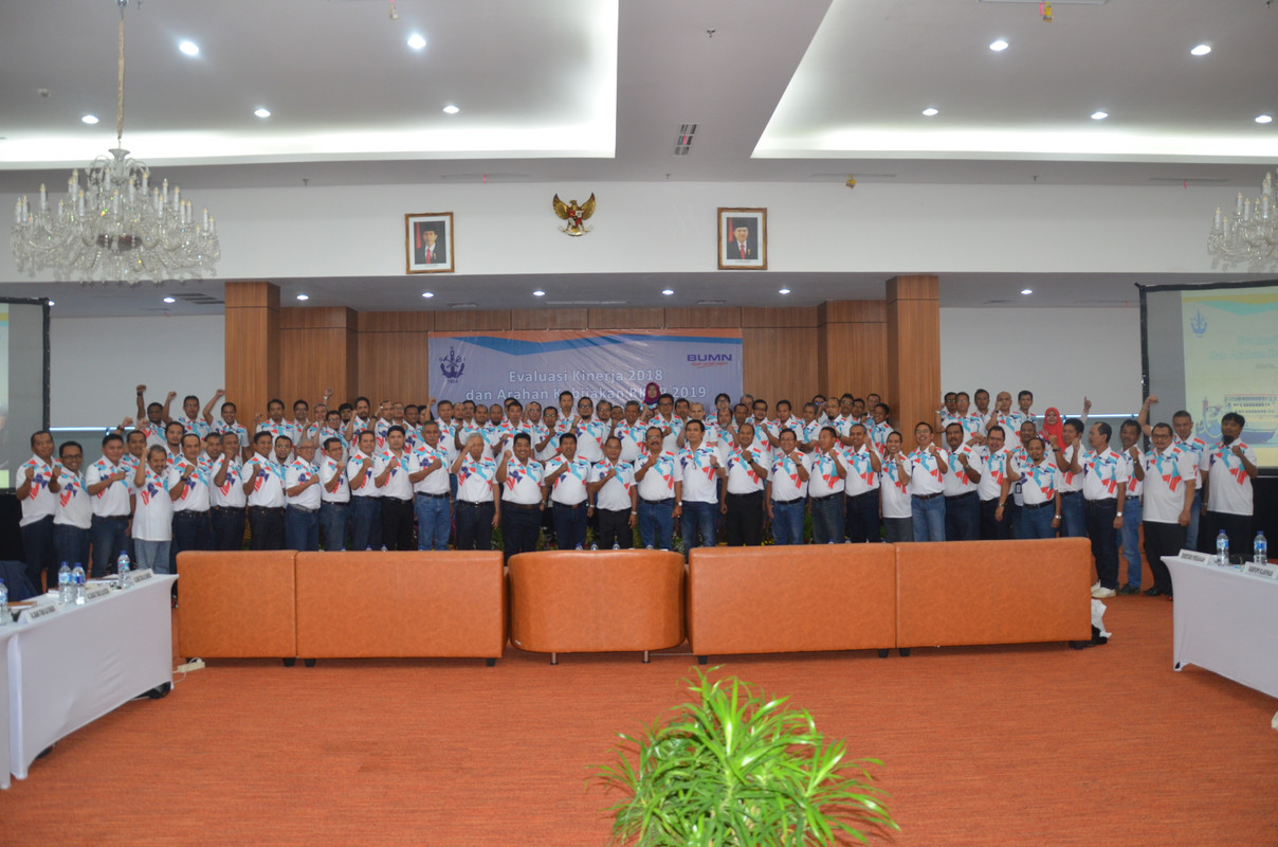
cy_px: 424
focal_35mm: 27
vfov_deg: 47.7
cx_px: 639
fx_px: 956
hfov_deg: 67.5
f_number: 4.5
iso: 500
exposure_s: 1/60
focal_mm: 18
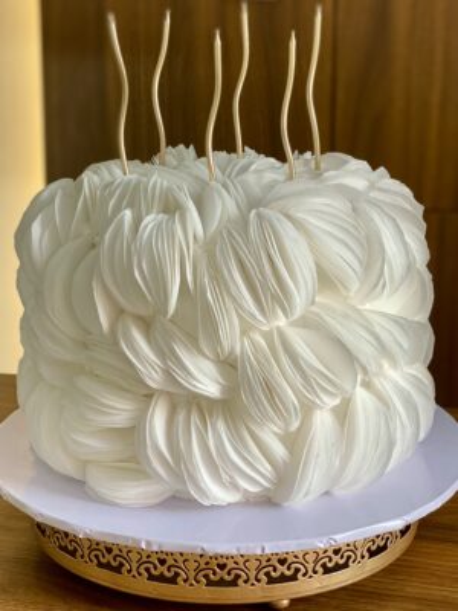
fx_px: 917
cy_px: 306
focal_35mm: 52
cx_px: 229
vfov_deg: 36.8
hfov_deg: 28.0
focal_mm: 6
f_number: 2
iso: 80
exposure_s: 1/122
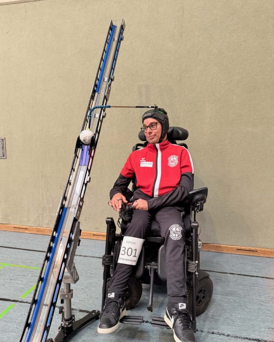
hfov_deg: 54.9
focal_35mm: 26
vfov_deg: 65.9
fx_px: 264
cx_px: 137
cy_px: 184
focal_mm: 6.76
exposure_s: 1/50
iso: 500
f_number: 1.78
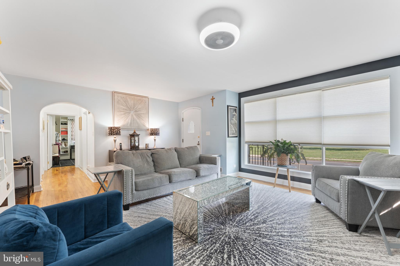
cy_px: 133
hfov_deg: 104.3
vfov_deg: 81.2
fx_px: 156
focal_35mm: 14
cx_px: 200
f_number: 11
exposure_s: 2
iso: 320
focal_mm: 14
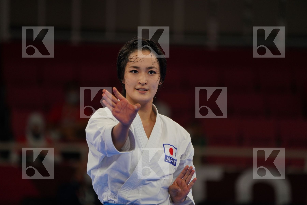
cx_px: 154
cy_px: 102
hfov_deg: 5.2
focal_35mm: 400
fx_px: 3411
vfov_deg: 3.4
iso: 800
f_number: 5.6
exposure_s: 1/500
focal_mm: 400
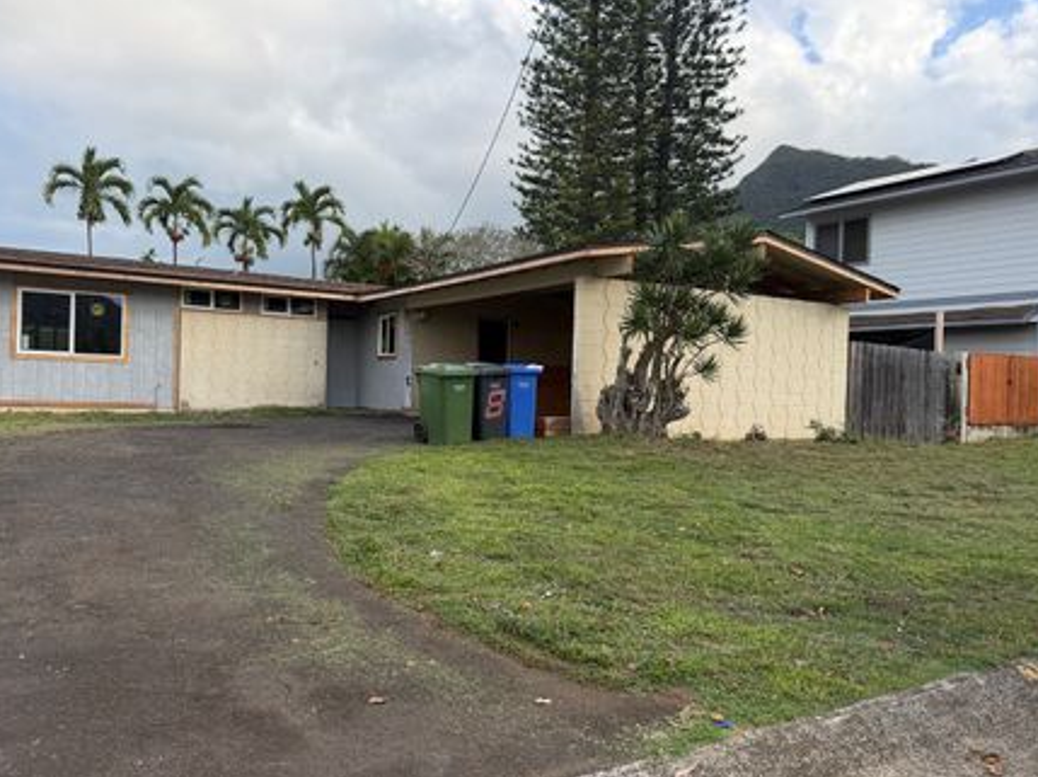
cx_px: 467
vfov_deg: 49.7
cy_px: 396
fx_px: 839
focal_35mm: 28
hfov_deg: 63.3
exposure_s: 1/1770
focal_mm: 6.76
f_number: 1.78
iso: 100
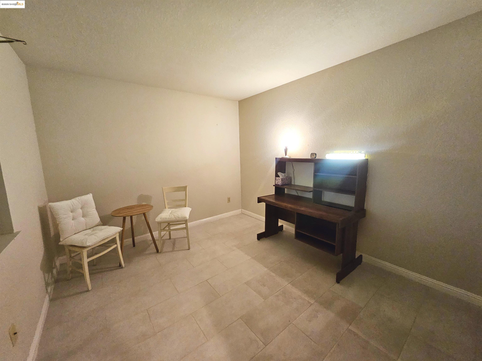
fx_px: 181
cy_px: 180
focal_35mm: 13
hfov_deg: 106.2
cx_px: 241
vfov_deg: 89.9
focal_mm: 1.74
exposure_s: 1/30
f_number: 2.2
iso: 400
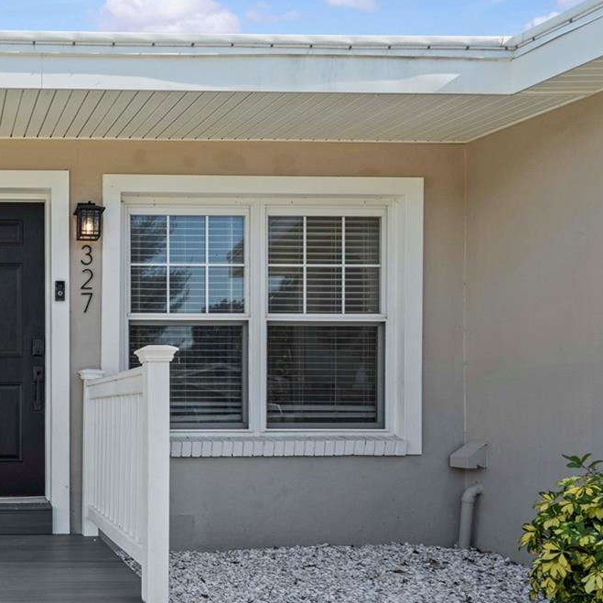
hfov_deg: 42.0
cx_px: -21
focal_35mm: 33
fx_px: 650
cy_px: 404
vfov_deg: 48.9
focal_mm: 16
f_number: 8
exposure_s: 1/80
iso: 250
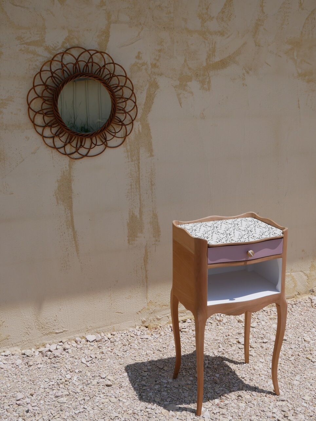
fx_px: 487
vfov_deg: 46.8
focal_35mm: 40
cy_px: 210
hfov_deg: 36.0
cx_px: 158
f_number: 6.3
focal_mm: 20
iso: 200
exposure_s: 1/1600
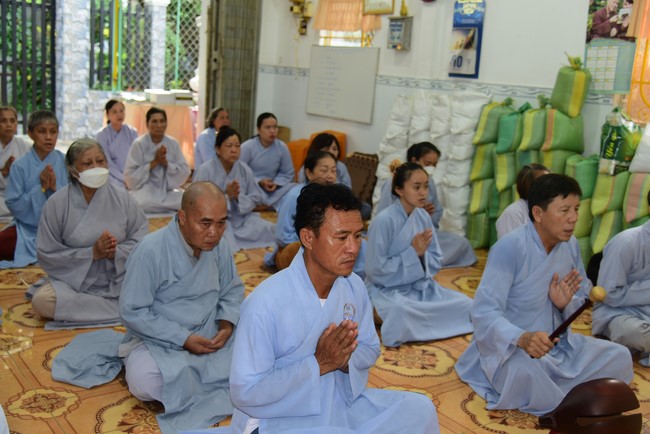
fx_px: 686
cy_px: 217
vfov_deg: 35.1
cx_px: 325
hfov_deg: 50.7
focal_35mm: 38
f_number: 4
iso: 500
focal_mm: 38
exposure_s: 1/100
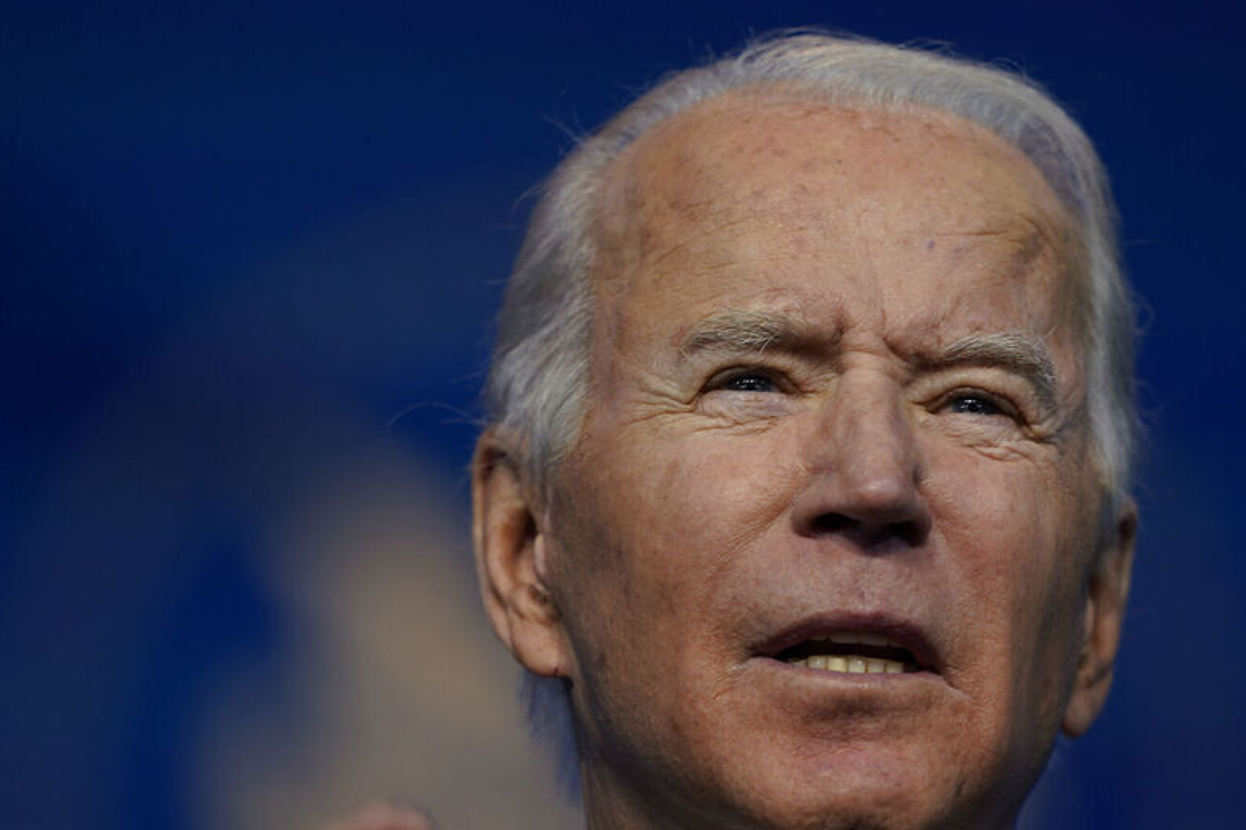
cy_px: 590
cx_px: 693
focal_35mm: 609
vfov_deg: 2.3
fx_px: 21072
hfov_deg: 3.4
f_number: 2.8
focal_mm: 400
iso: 200
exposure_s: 1/125
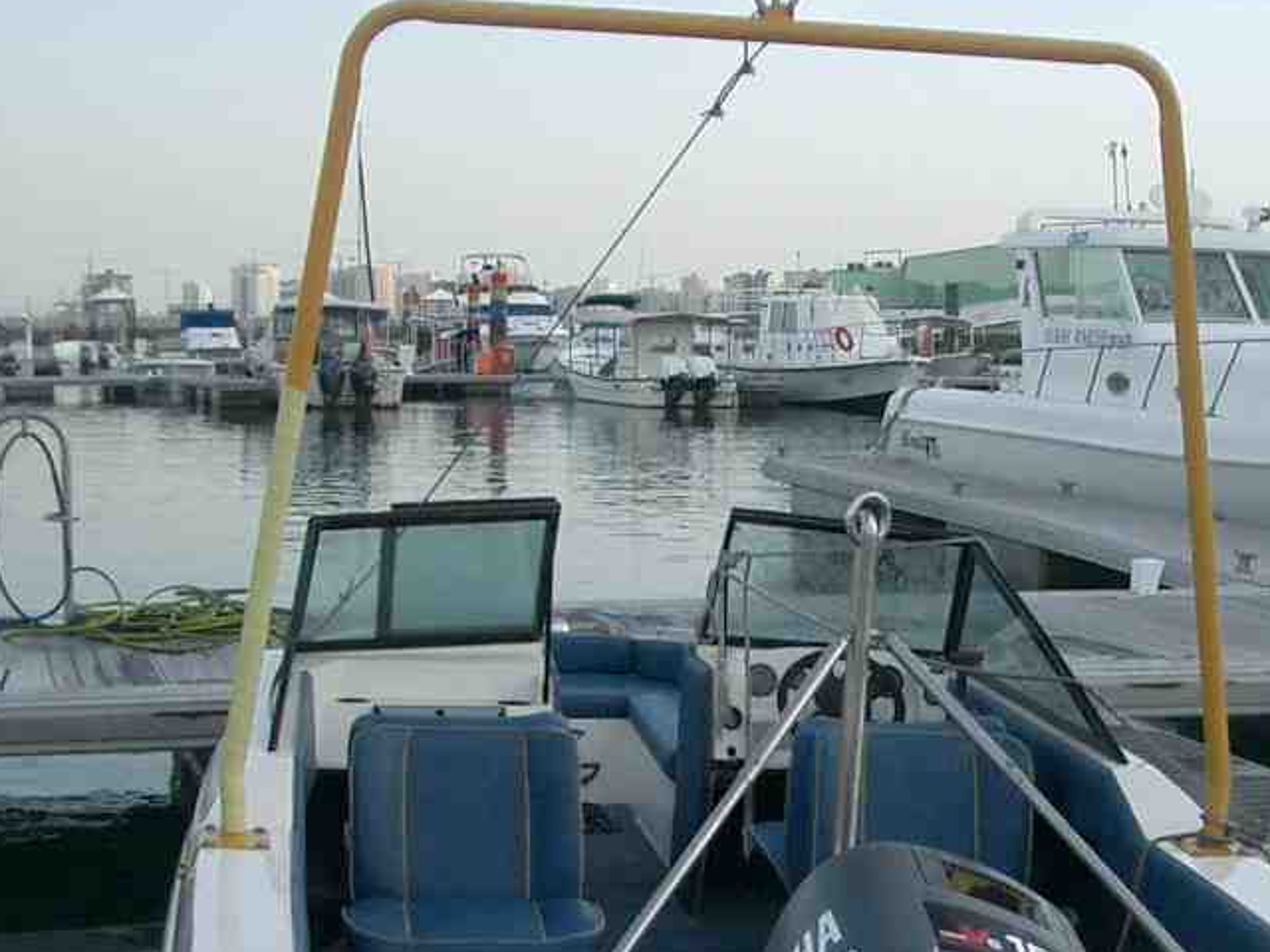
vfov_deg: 20.8
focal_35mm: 70
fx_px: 2568
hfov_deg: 27.7
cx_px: 752
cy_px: 772
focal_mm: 5.8
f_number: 2.6
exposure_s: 1/500
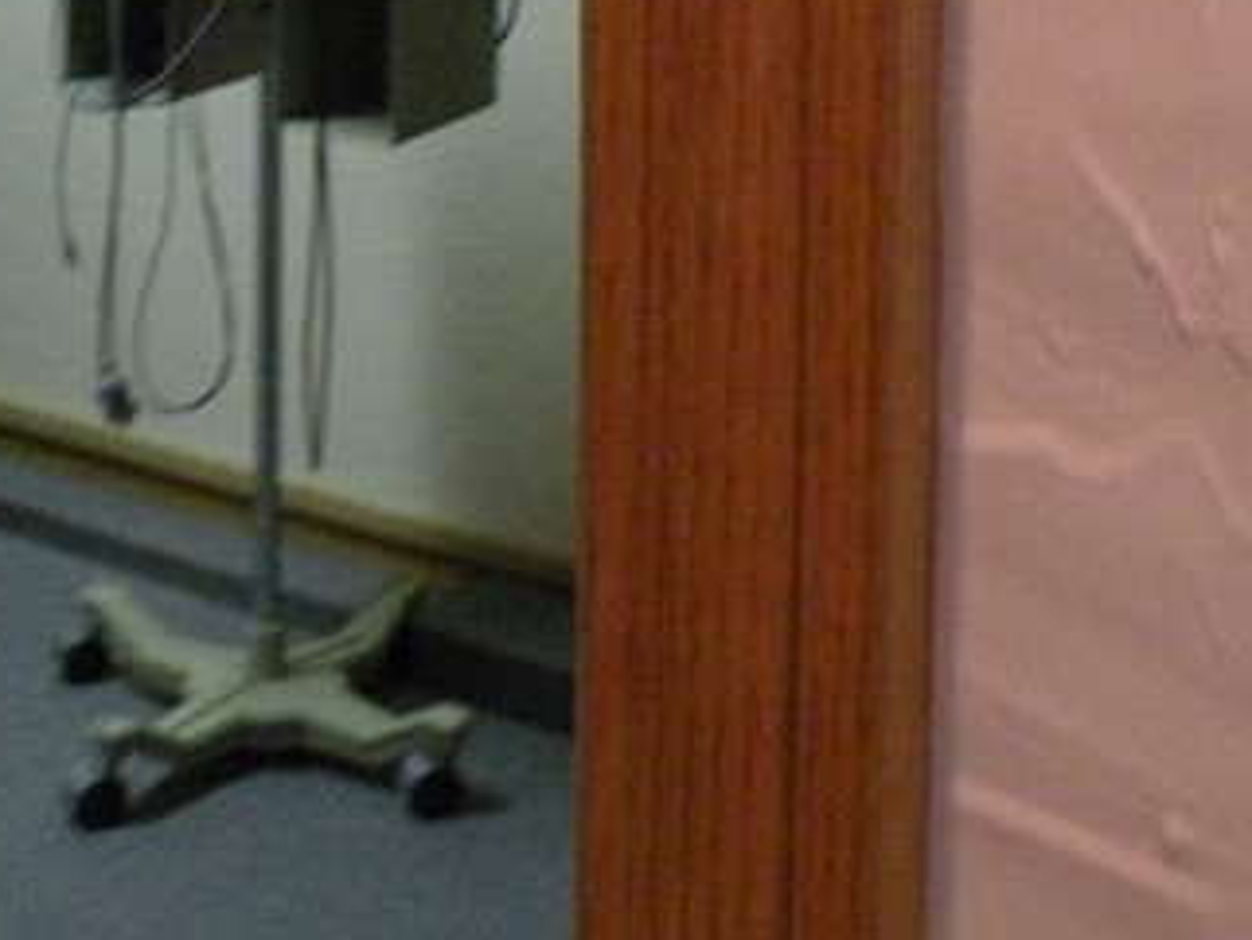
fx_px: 3112
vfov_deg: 15.9
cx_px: -55
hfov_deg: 21.8
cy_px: -429
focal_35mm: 86
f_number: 2.8
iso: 400
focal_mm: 4.7
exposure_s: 1/53.5
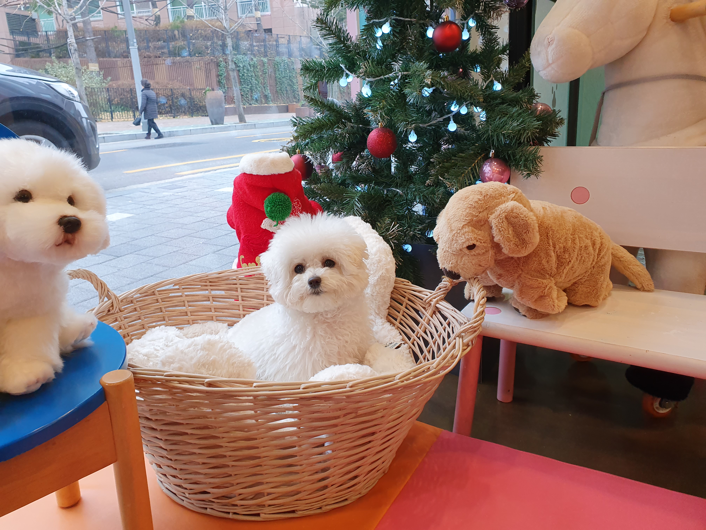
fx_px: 530
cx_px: 353
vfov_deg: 53.1
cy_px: 265
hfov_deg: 67.3
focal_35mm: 26
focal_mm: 4.32
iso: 80
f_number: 2.4
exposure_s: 1/120
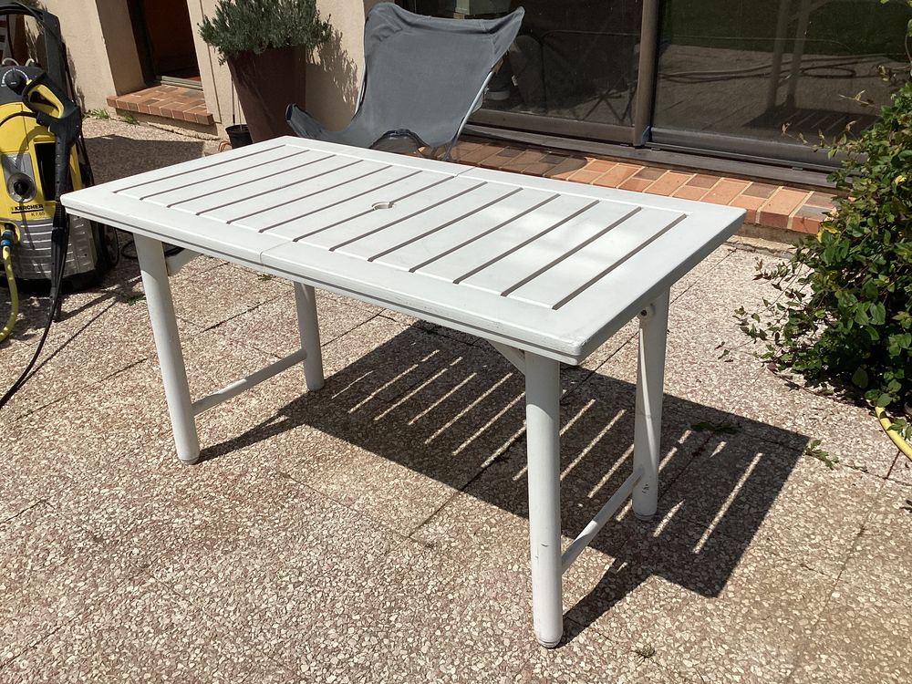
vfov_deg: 45.4
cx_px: 456
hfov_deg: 58.4
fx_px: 817
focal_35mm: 31
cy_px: 342
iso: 25
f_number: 2.4
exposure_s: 1/4525
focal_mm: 3.3
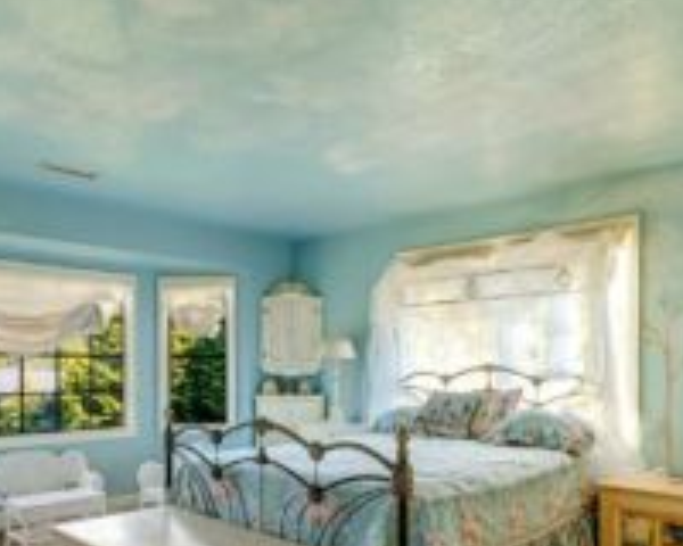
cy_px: 374
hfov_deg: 58.4
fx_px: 606
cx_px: 280
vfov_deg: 47.5
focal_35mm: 30
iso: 400
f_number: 9
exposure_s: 1/200
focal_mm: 16
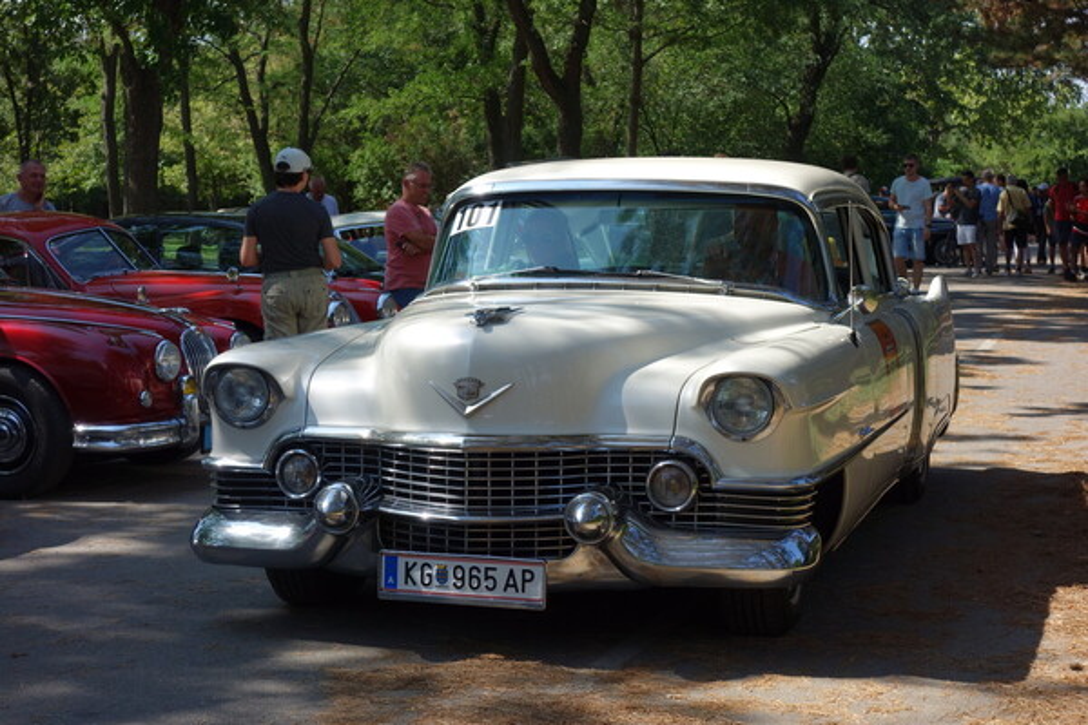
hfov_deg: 28.1
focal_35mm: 72
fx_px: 2176
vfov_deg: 18.9
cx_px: 544
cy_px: 362
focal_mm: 26.89
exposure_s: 1/320
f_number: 5.6
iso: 125
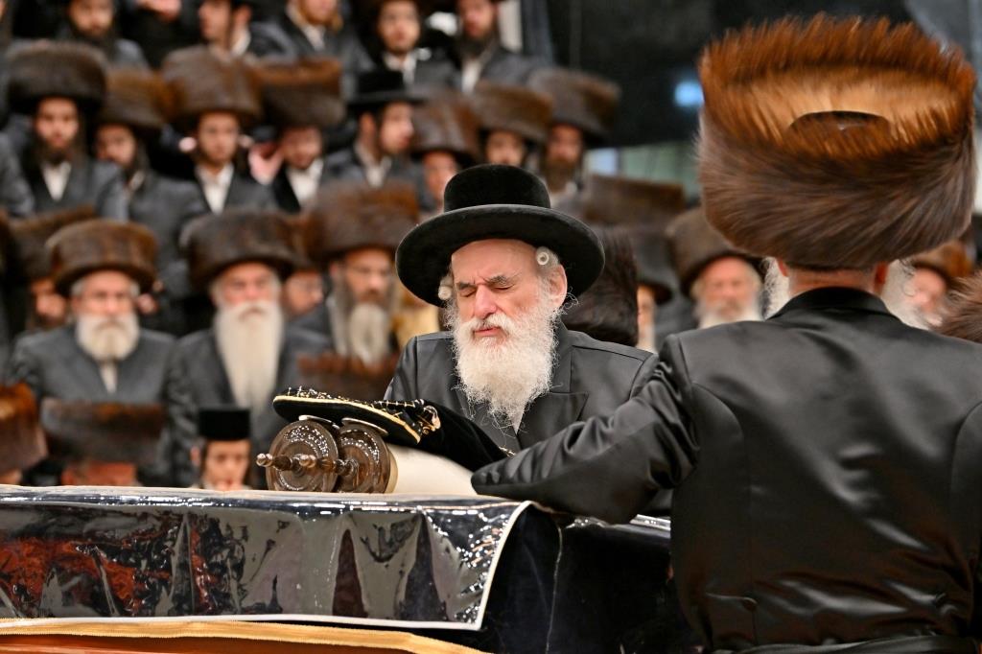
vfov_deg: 7.3
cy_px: 327
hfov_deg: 11.0
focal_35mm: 187
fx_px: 5099
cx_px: 491
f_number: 4
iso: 500
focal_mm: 125
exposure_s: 1/320
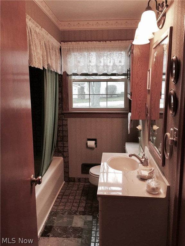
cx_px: 92
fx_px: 207
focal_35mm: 29
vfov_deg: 61.7
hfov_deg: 48.2
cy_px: 123
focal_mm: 4.15
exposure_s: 1/30
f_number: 2.2
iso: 100
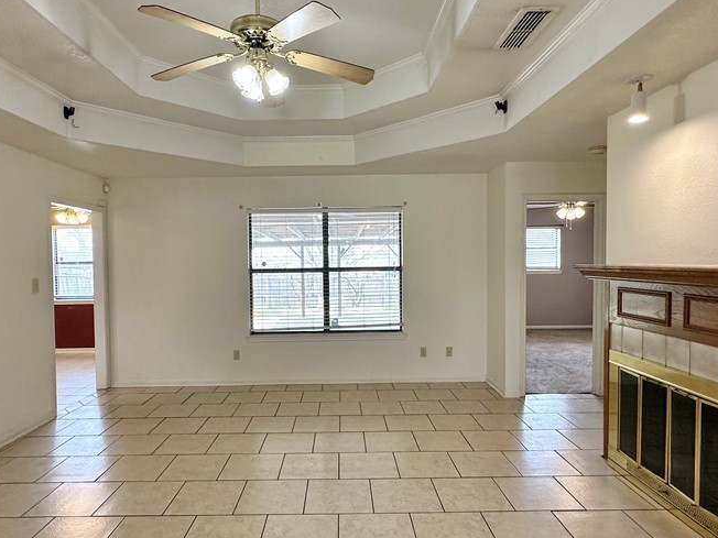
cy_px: 275
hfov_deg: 76.3
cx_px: 339
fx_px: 456
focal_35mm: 22
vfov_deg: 61.1
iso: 160
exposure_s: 1/120
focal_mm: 2.22
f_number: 2.2
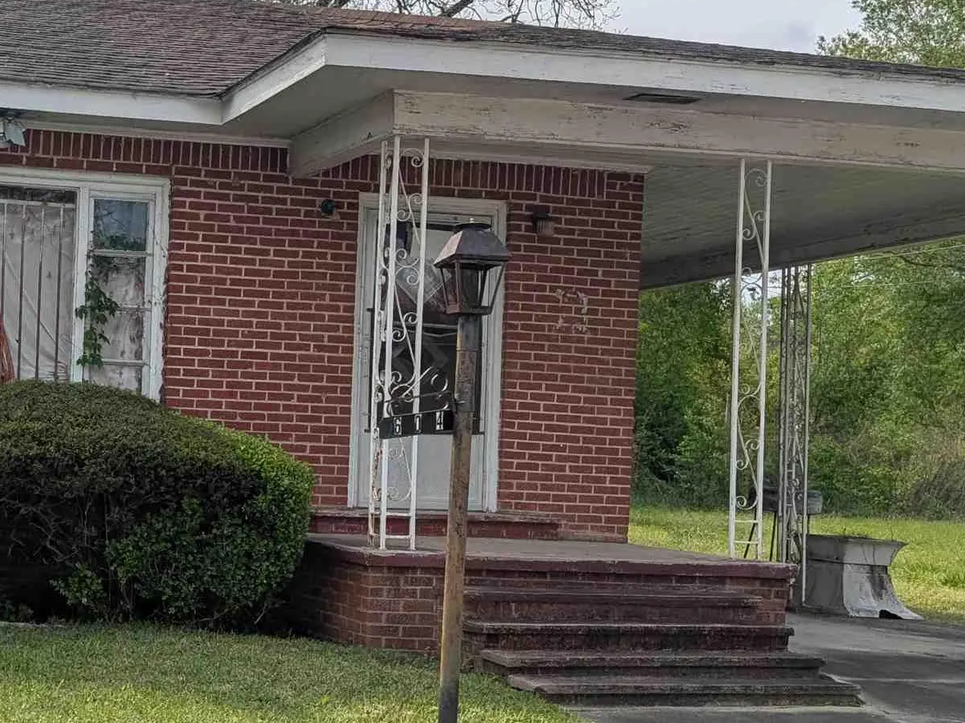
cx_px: -3
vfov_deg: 24.0
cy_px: 436
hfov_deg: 29.6
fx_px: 1700
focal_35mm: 61
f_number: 1.68
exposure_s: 1/1912
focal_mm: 6.9
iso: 23
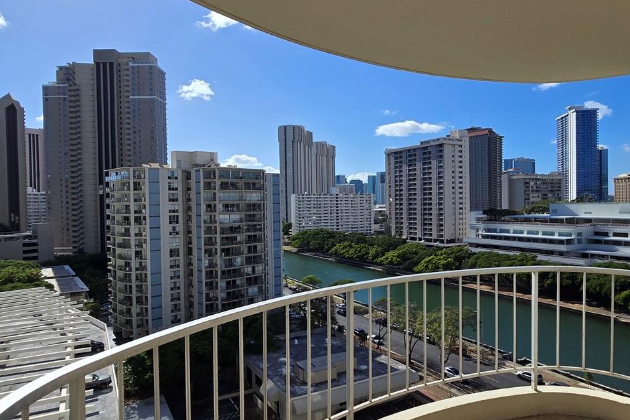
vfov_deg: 55.1
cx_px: 337
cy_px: 212
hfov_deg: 76.0
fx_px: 402
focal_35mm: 23
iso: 50
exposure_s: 1/3559
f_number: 2.2
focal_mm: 2.2
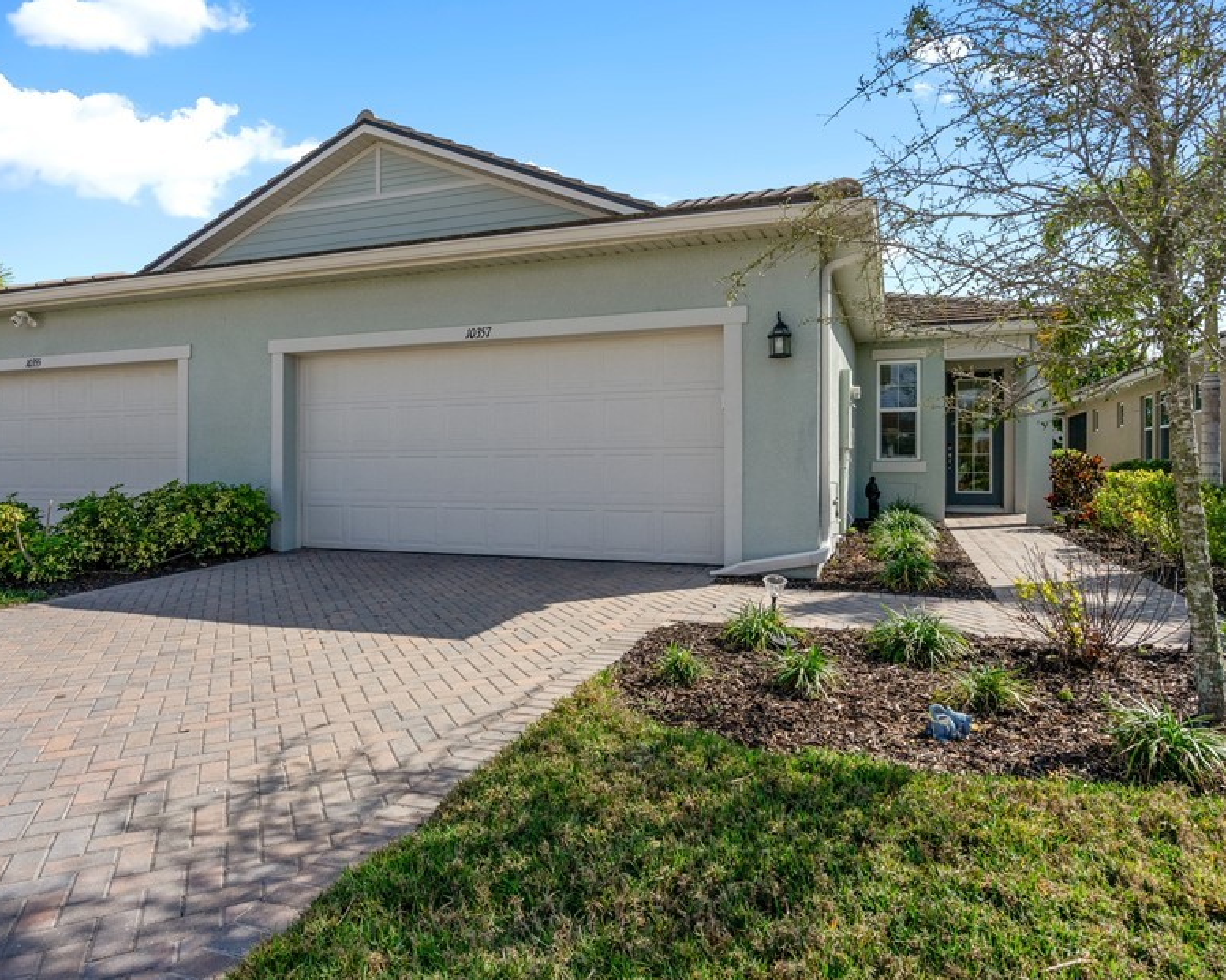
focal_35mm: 21
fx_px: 762
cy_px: 469
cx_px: 587
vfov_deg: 65.5
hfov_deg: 77.6
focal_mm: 16
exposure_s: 1/1250
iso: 400
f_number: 8
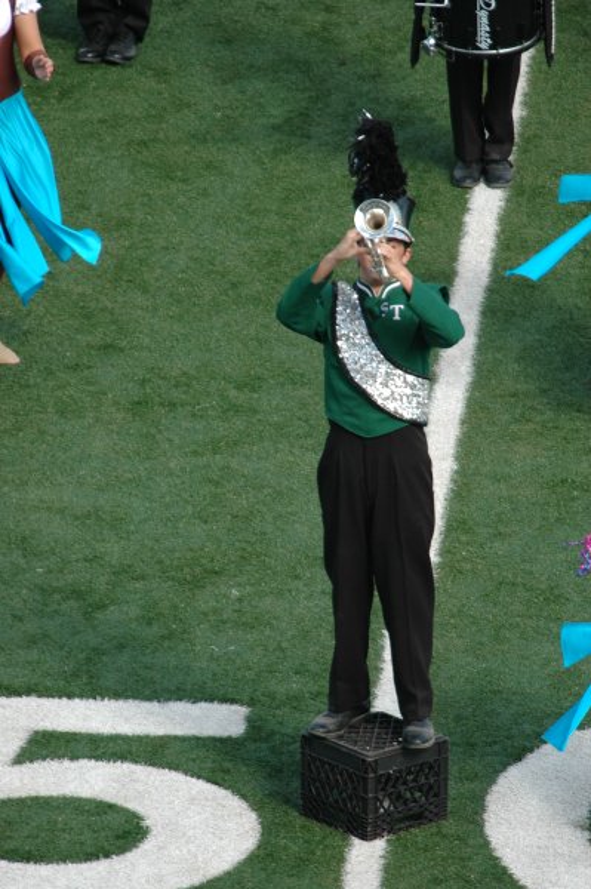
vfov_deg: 3.4
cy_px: 444
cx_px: 296
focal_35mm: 600
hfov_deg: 2.3
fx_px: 14799
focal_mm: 400
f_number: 5.6
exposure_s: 1/400
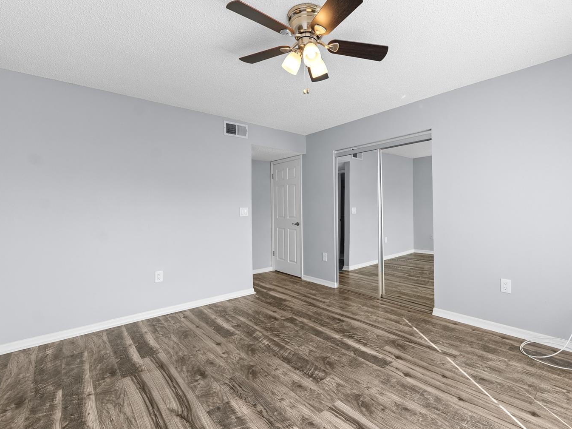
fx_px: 264
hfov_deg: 94.0
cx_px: 324
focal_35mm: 16
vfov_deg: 78.1
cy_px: 206
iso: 400
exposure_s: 1/50
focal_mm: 14
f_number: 8
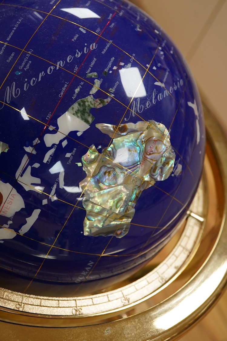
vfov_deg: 43.6
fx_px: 426
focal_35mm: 45
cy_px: 170
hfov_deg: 29.9
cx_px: 114
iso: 2500
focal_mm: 30
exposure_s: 1/160
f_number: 11
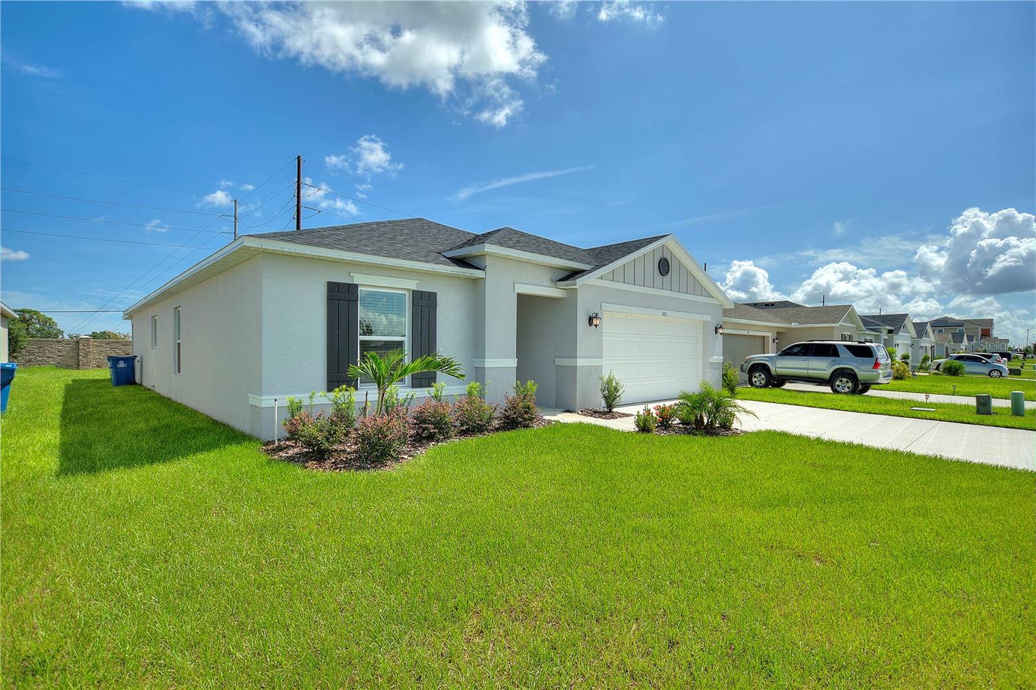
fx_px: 432
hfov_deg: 100.4
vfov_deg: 77.3
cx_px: 518
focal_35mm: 15
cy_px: 345
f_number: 4.5
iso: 100
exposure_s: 1/640
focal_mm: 10
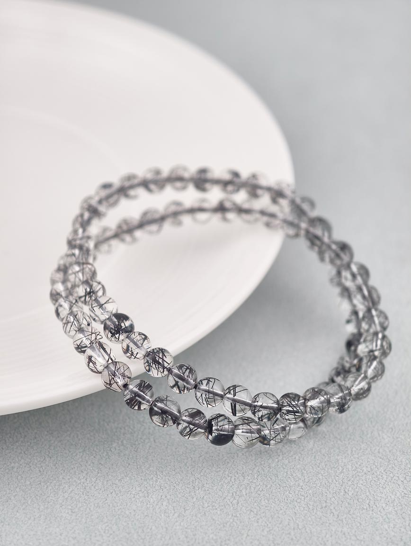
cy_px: 273
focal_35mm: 85
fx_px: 1342
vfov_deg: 23.0
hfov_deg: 17.4
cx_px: 206
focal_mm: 22.48
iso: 125
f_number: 2.67
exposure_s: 1/160
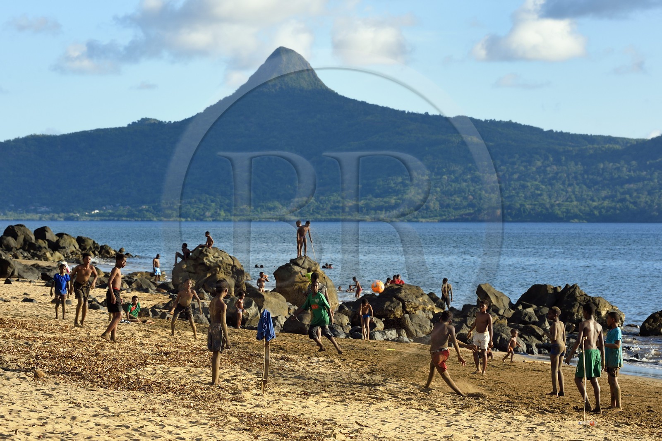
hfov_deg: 14.2
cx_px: 331
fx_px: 2666
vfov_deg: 9.5
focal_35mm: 145
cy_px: 220
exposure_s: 1/320
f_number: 9
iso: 200
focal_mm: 145
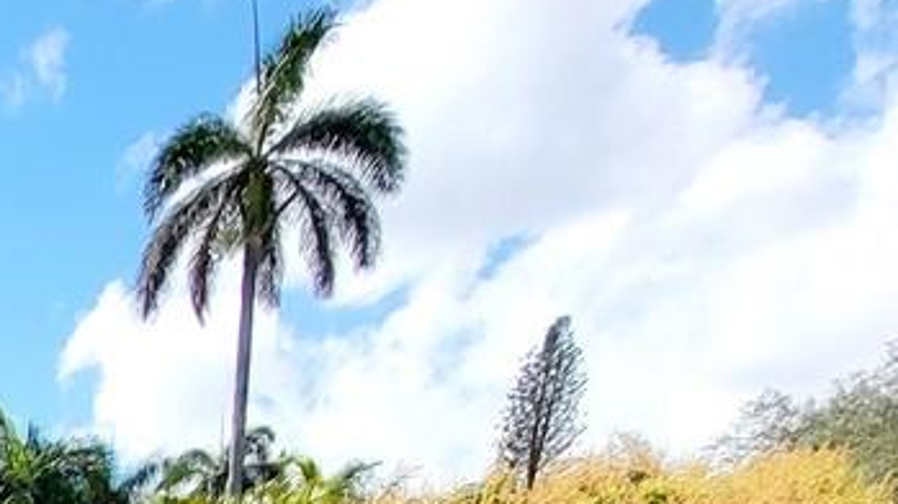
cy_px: 1155
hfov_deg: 22.5
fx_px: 1547
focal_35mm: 65
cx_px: -625
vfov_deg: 13.9
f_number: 2.2
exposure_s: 1/1250
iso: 32
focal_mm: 1.74
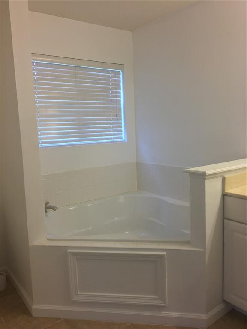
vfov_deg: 61.7
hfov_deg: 48.2
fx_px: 276
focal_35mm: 29
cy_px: 164
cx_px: 124
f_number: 2.2
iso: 32
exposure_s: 1/40
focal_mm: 4.15
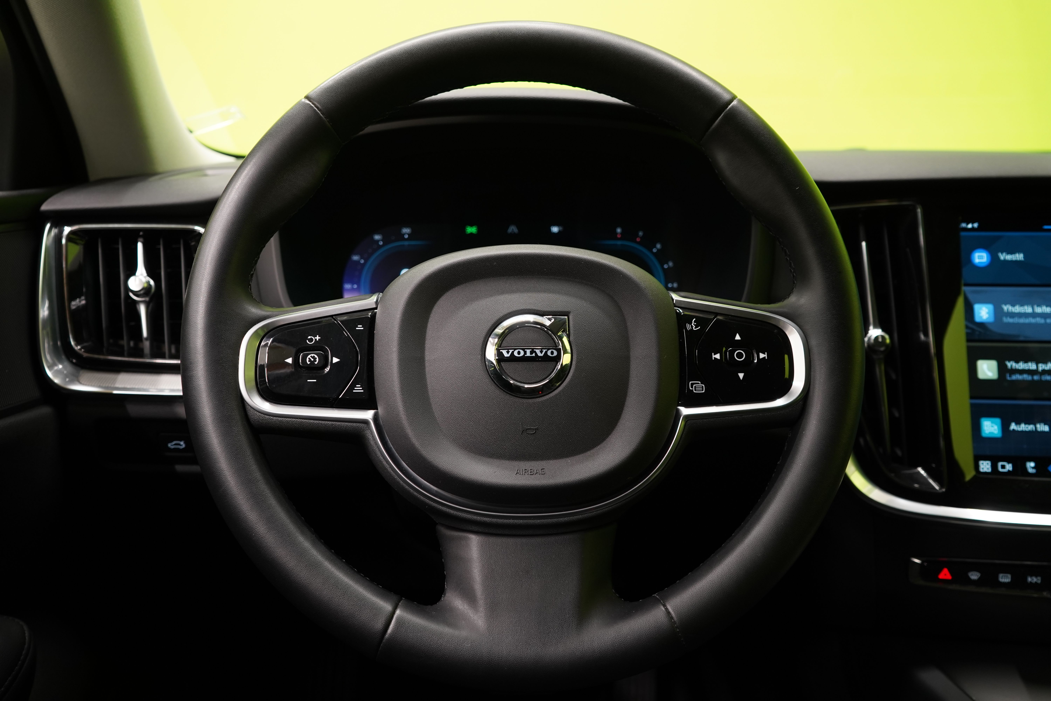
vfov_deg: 42.3
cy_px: 350
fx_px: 905
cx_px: 526
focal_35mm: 31
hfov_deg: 60.3
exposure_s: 1/20
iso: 1250
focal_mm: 31
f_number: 5.6
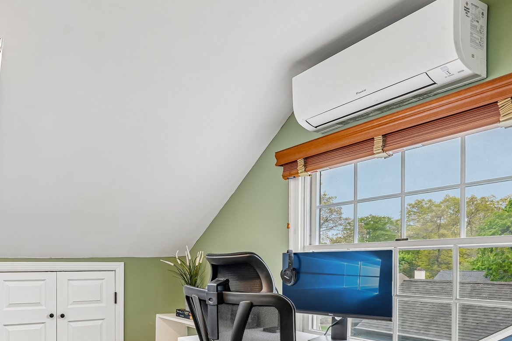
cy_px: 277
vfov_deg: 44.0
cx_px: 154
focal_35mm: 28
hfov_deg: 63.1
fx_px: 398
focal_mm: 16
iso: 400
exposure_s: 1/15
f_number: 8
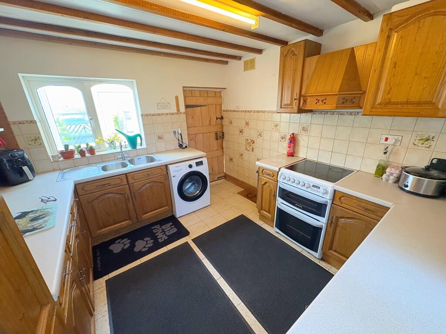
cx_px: 223
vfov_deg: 85.7
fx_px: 180
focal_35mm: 14
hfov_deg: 102.1
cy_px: 167
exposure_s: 1/50
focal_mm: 2.22
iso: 320
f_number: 2.2
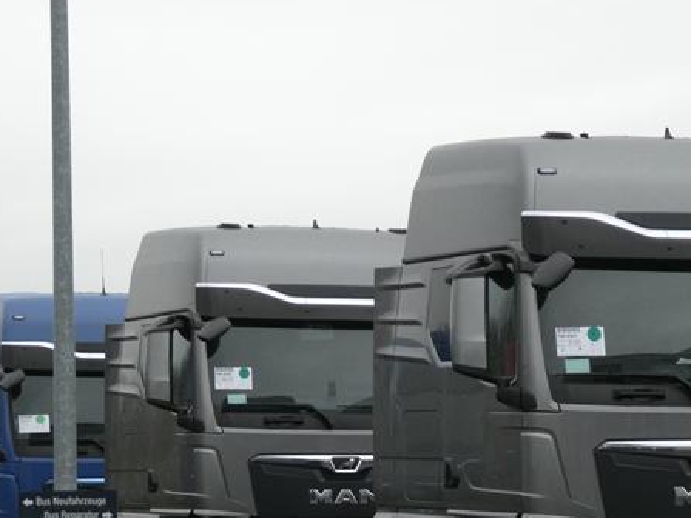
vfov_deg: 9.9
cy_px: 442
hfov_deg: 13.2
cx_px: 359
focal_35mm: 150
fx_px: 2994
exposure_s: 1/80
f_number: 4.8
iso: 250
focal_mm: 15
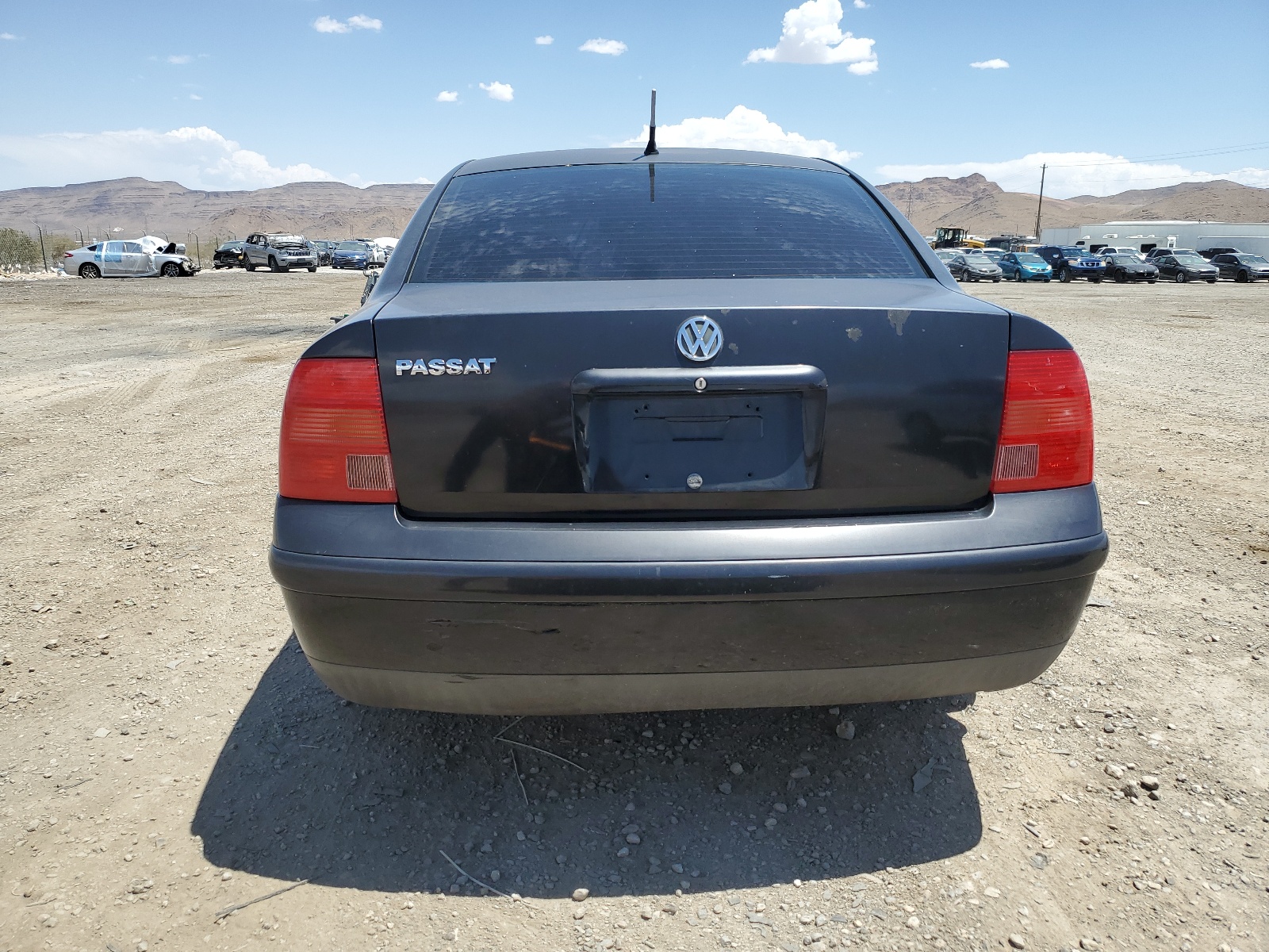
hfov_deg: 67.3
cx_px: 634
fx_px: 953
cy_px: 476
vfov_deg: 53.1
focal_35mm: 26
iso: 50
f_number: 1.5
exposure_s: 1/3333
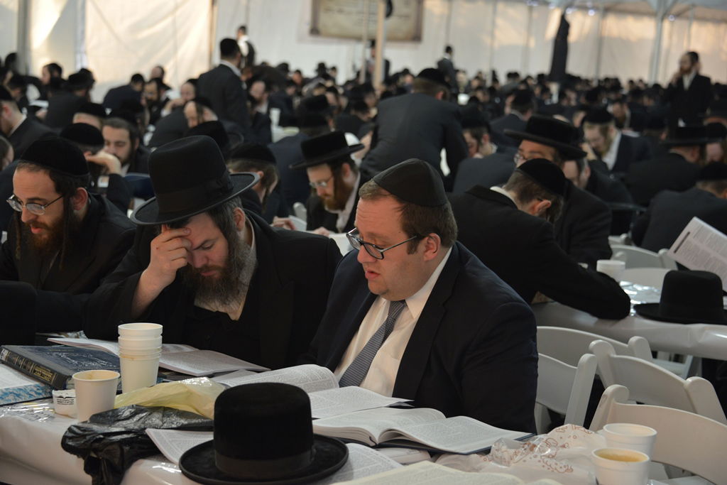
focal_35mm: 70
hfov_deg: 28.8
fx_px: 1414
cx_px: 364
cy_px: 242
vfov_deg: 19.5
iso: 2000
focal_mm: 70
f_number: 5.6
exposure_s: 1/100
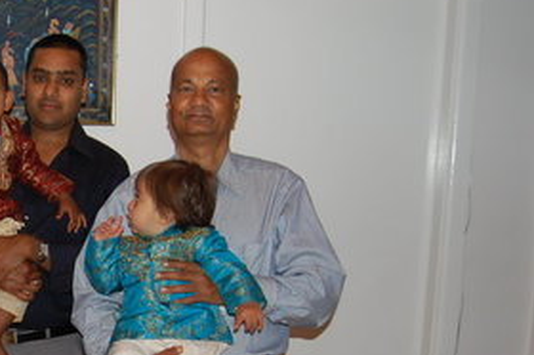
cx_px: -74
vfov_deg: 20.0
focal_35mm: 65
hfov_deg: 27.8
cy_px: 378
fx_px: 965
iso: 400
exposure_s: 1/60
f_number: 3.5
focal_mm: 19
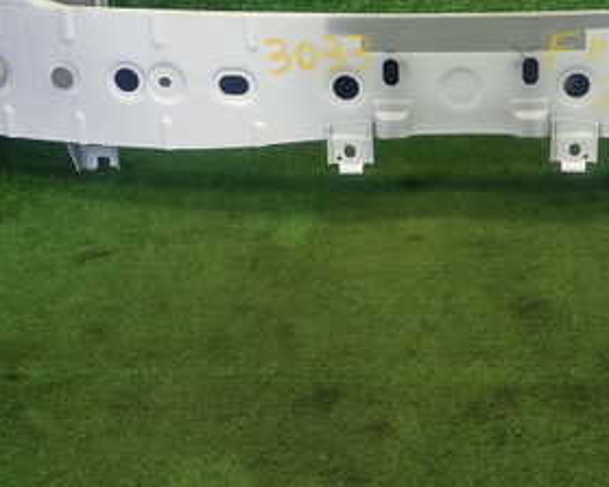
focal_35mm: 63
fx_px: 1135
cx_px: 461
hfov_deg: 29.5
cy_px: 72
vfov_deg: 23.7
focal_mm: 5.4
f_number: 2.3
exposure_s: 1/60
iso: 125
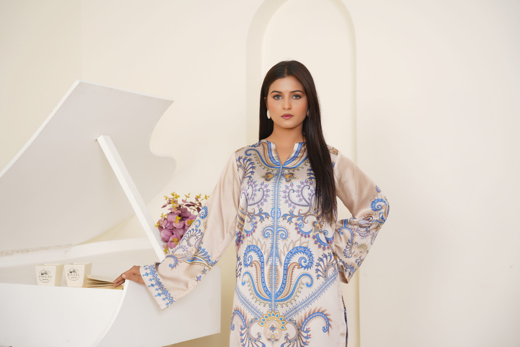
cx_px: 260
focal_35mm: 55
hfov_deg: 36.4
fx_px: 790
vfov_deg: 24.8
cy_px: 174
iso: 80
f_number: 3.5
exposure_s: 1/125
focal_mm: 54.7
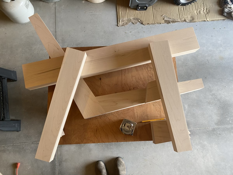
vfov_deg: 53.1
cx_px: 116
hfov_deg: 67.3
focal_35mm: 26
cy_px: 88
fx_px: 175
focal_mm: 4.25
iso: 80
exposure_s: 1/60
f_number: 1.8
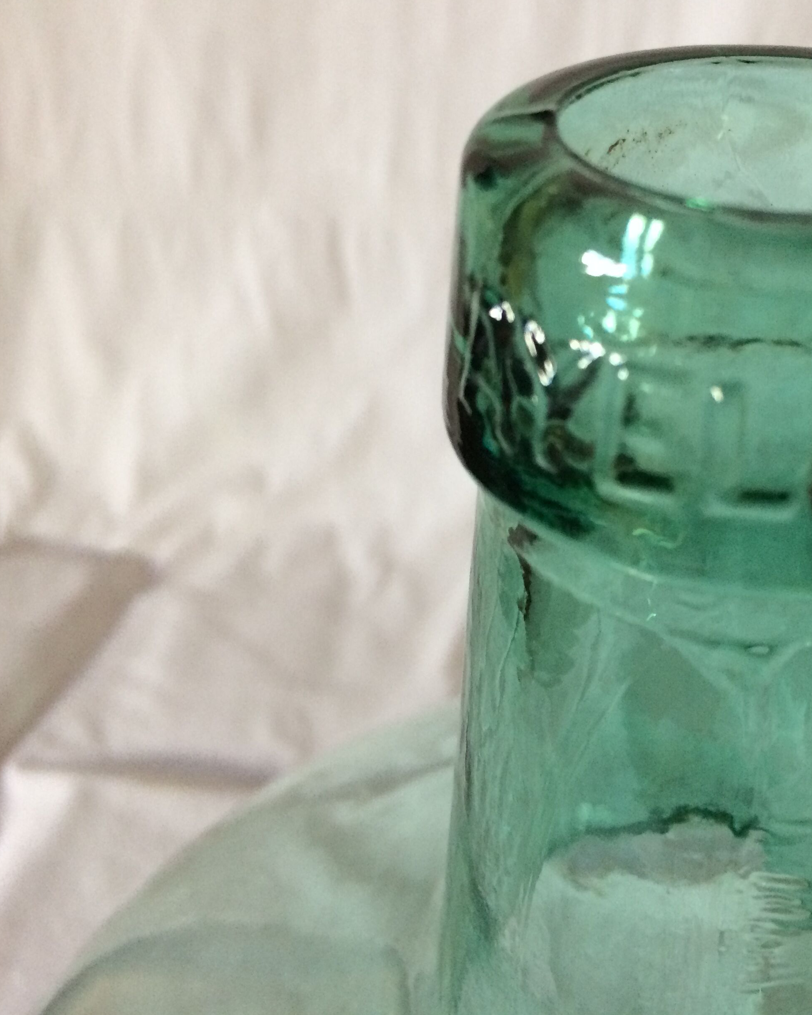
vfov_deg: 47.9
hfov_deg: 38.3
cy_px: 507
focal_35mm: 38
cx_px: 591
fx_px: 1141
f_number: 2.2
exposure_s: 1/33
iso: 250
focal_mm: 4.15
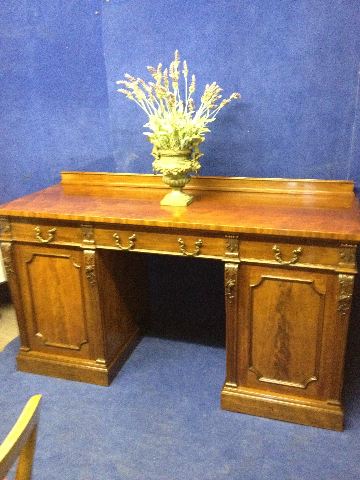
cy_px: 240
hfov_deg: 40.7
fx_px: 485
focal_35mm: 35
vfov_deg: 52.6
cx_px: 180
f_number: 2.4
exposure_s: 1/15
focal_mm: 4.28
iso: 800
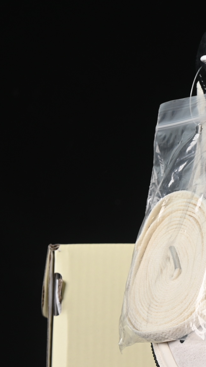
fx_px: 1835
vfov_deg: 11.4
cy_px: 260
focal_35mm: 189
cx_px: 369
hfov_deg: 6.3
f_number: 7.1
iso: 160
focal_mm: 50
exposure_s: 1/80
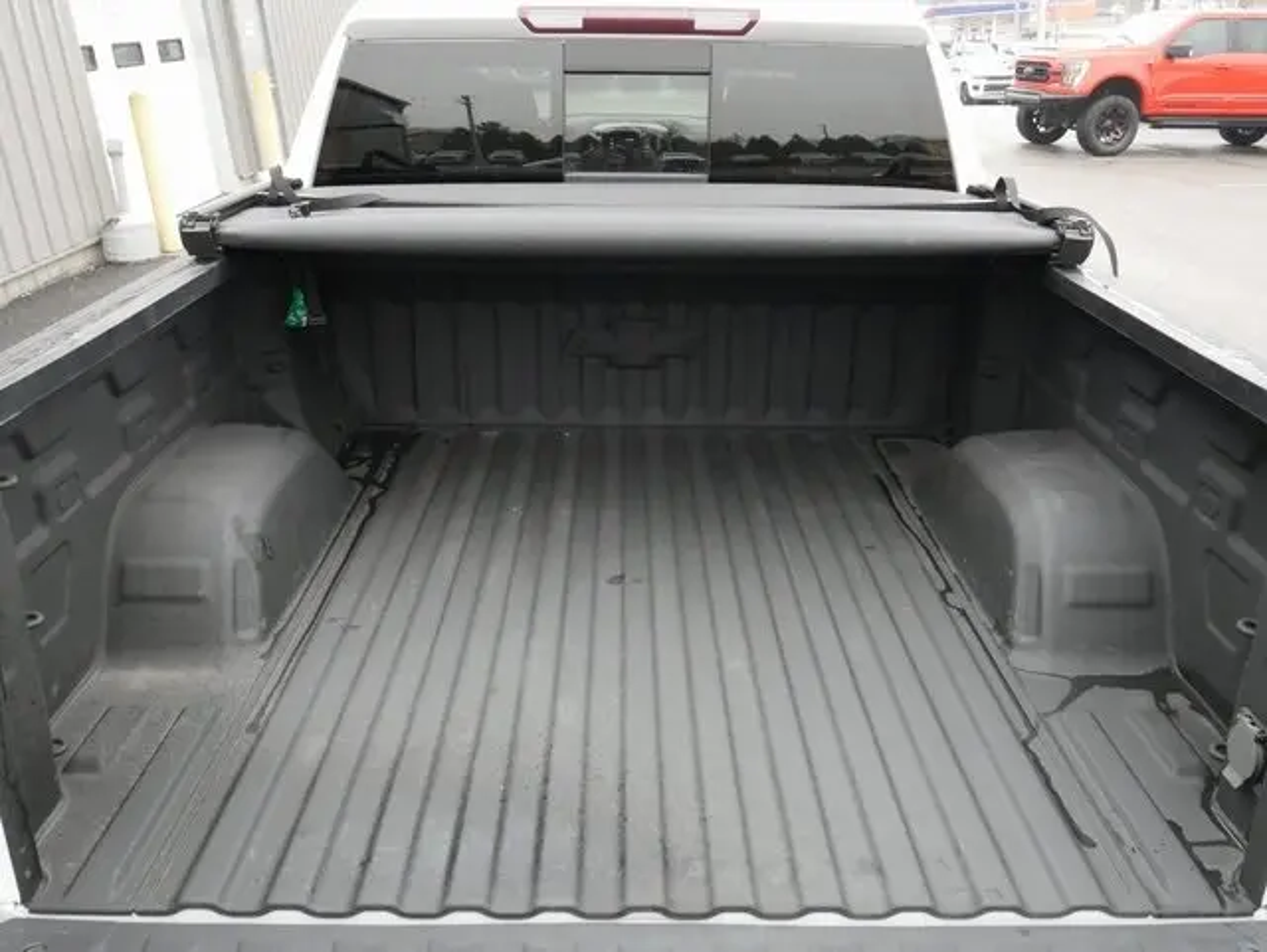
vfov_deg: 44.2
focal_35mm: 32
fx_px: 1172
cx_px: 634
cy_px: 476
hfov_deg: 56.8
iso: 3200
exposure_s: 1/60
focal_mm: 16
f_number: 10
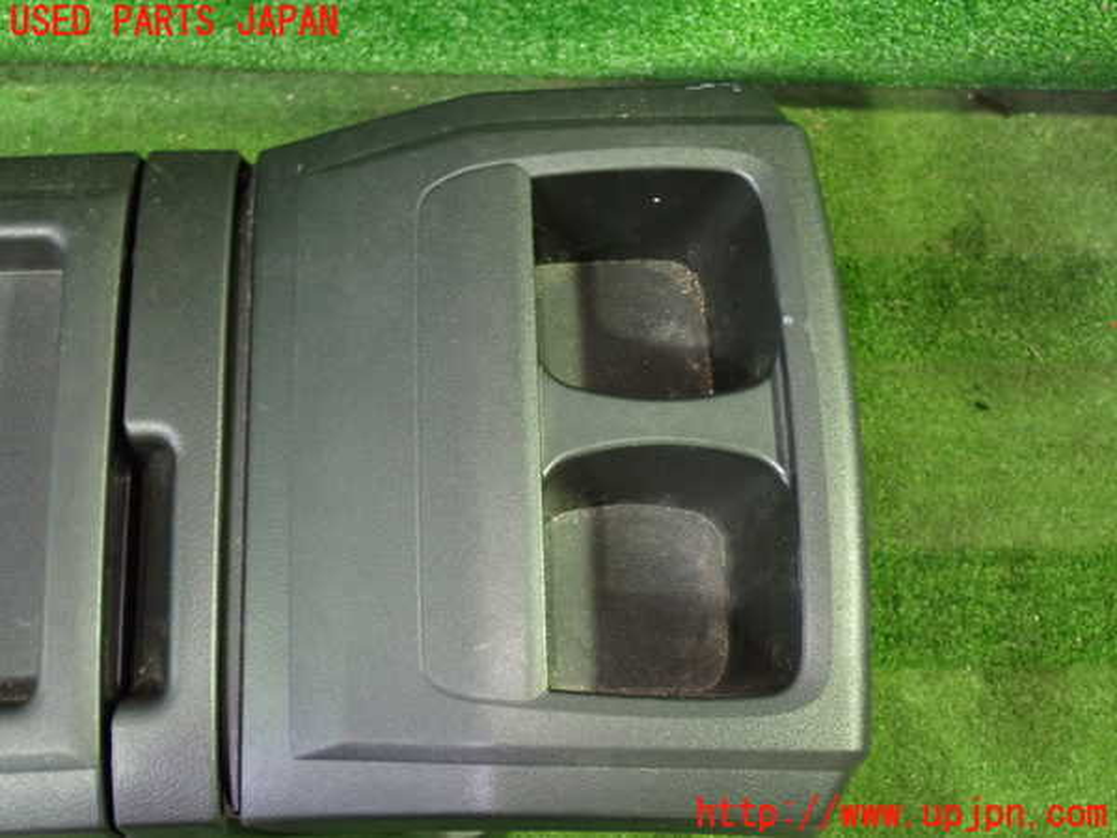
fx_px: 1323
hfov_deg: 45.8
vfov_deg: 35.1
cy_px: 419
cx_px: 558
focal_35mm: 41
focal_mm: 7.31
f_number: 2.8
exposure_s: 1/20
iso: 800
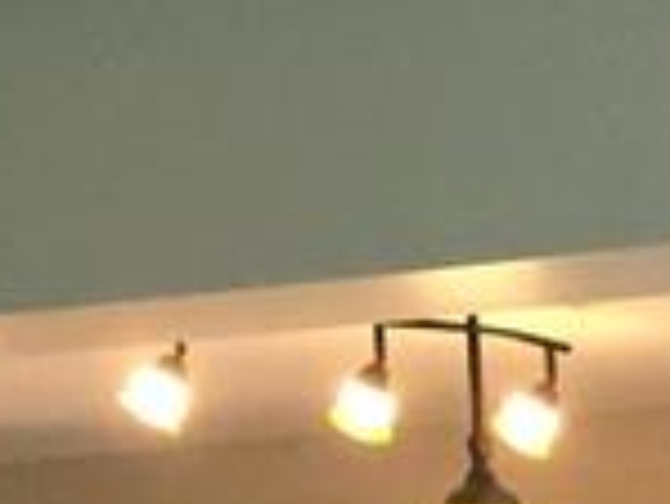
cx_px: 1237
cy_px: 1508
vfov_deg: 6.8
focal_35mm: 199
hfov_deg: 9.4
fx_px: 3855
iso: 50
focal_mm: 4.15
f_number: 2.2
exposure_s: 1/30
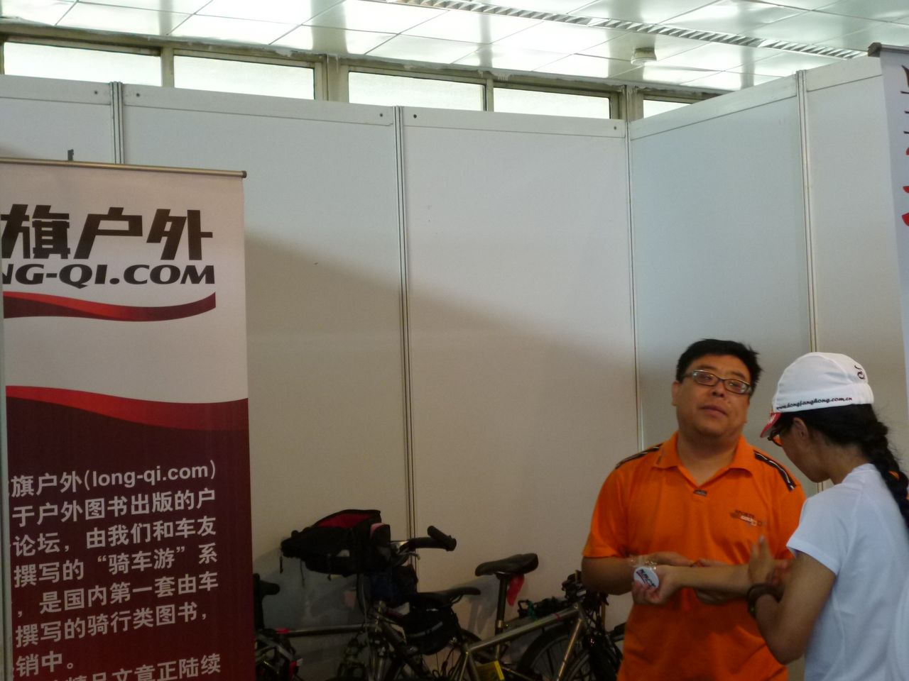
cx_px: 454
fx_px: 1260
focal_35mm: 48
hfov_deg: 39.7
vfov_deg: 30.3
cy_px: 340
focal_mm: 8.6
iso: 400
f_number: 4
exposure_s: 1/50
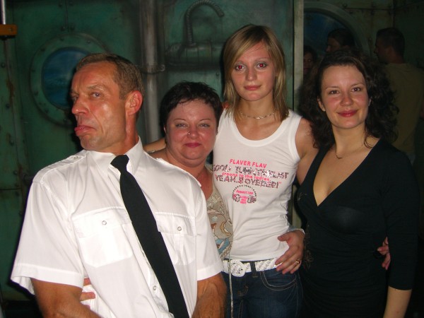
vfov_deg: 37.7
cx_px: 212
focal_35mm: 38
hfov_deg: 49.0
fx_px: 465
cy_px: 159
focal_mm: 7.9
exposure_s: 1/60
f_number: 2.8
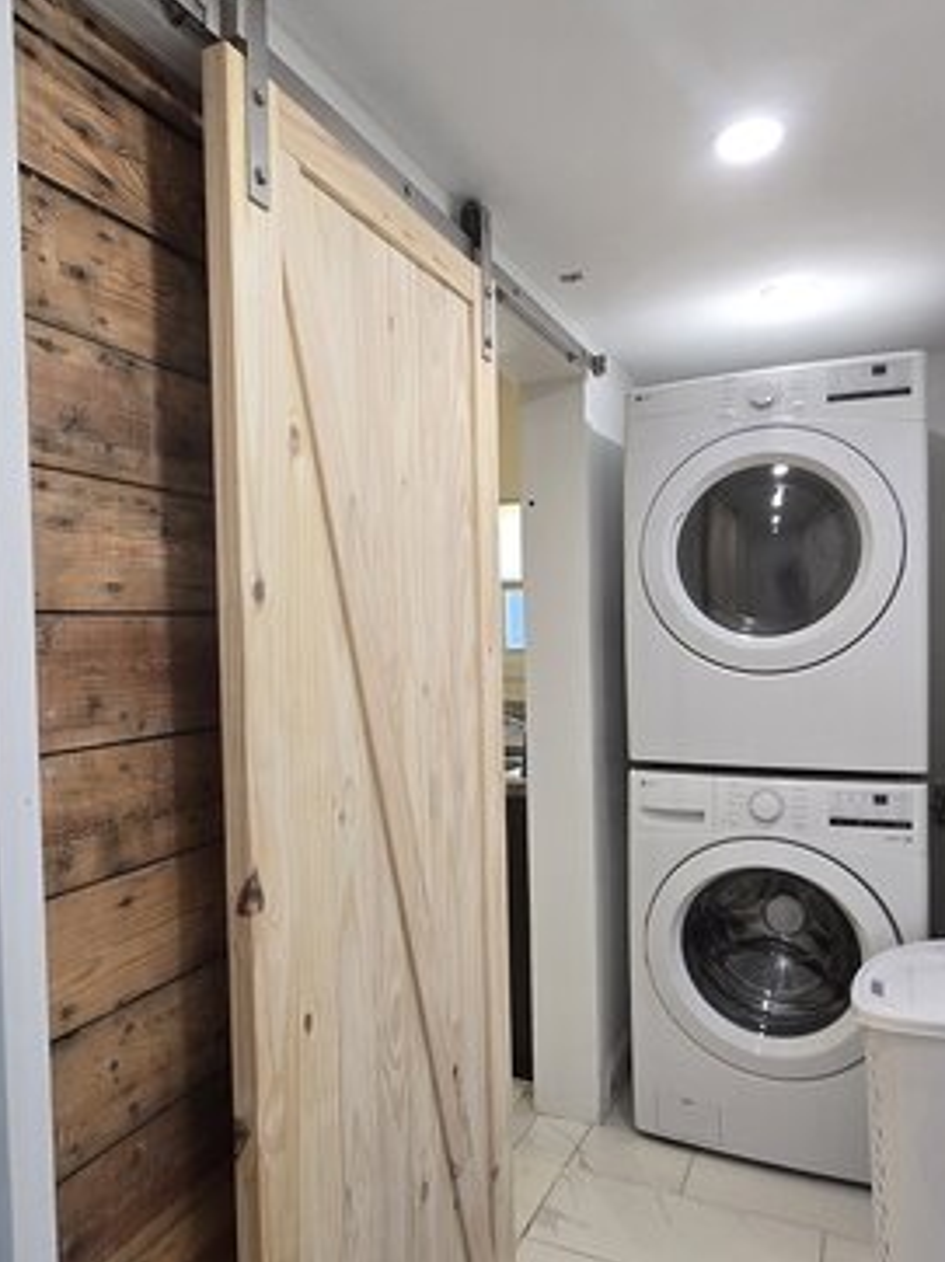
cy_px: 680
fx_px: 838
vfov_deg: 73.8
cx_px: 398
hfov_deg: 58.5
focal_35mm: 23
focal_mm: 2.2
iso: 80
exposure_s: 1/60
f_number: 2.2
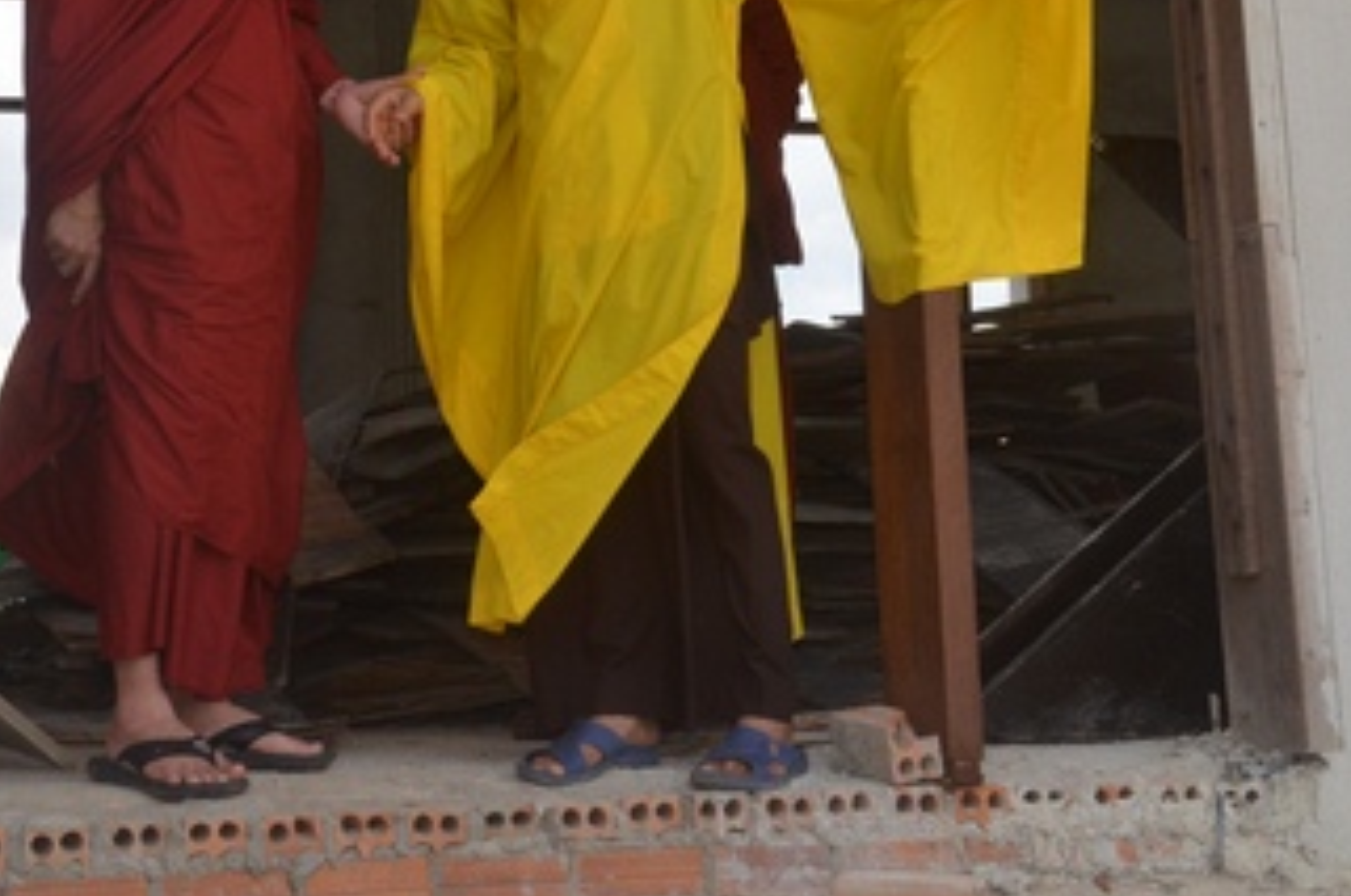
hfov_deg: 26.5
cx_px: 421
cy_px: 2
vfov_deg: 17.5
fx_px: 2848
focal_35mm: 76
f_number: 13
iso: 400
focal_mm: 25
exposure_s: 1/250
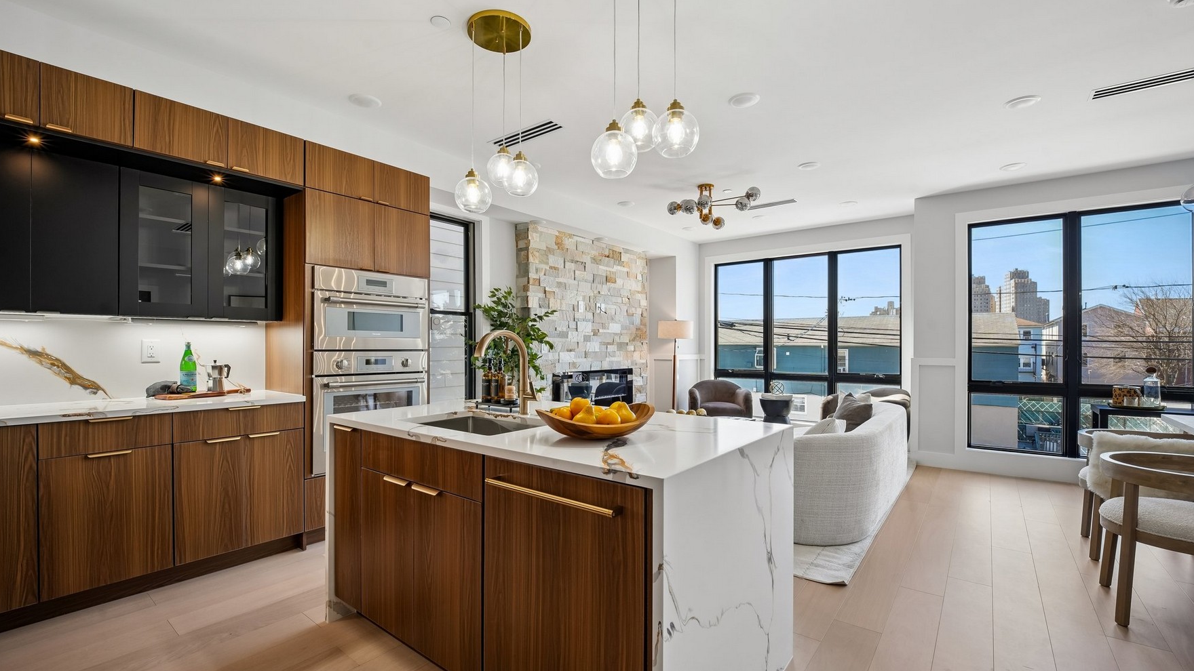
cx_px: 590
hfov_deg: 103.0
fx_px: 475
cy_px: 340
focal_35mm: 15
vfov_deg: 70.5
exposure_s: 1/13
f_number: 8
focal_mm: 14
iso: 250
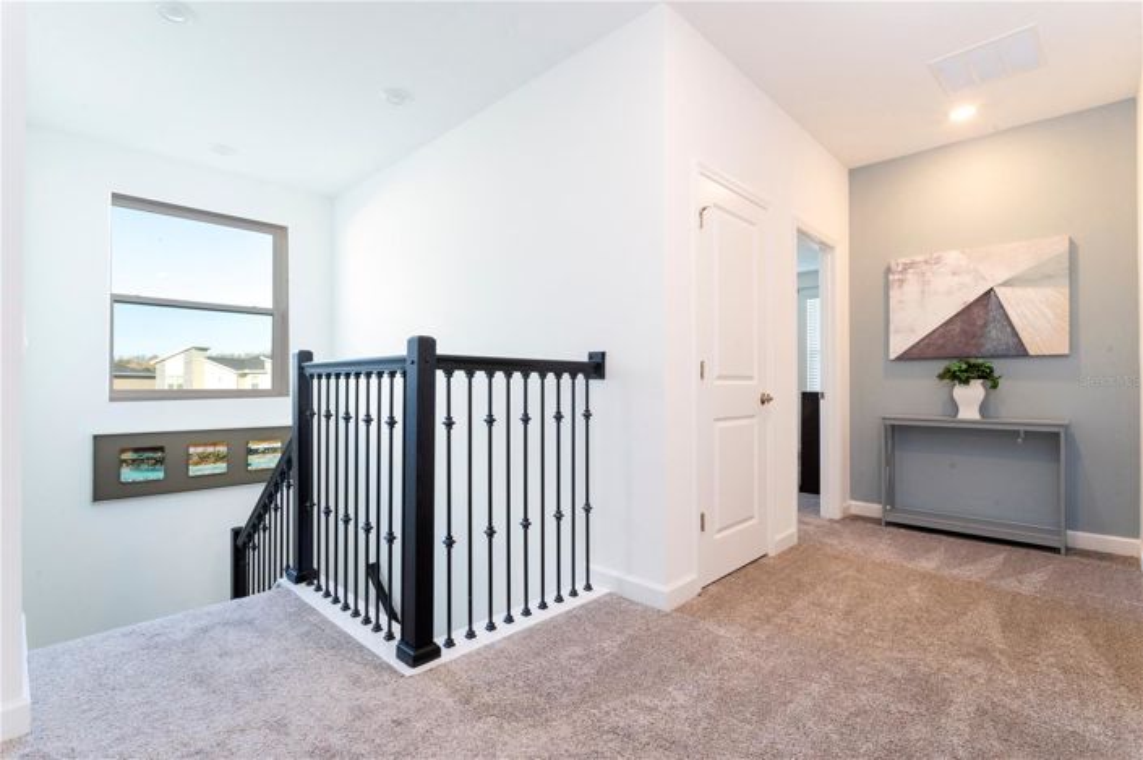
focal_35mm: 17
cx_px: 572
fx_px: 539
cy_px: 380
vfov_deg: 70.4
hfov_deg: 93.3
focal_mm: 17
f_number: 22
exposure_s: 1/100
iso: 1000
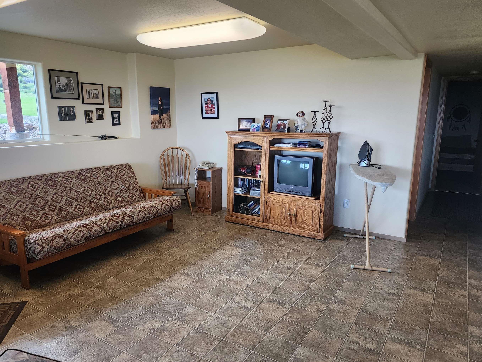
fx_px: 362
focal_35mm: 26
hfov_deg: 67.1
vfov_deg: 53.1
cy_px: 185
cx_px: 216
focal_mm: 6.4
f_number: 1.8
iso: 100
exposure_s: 1/120
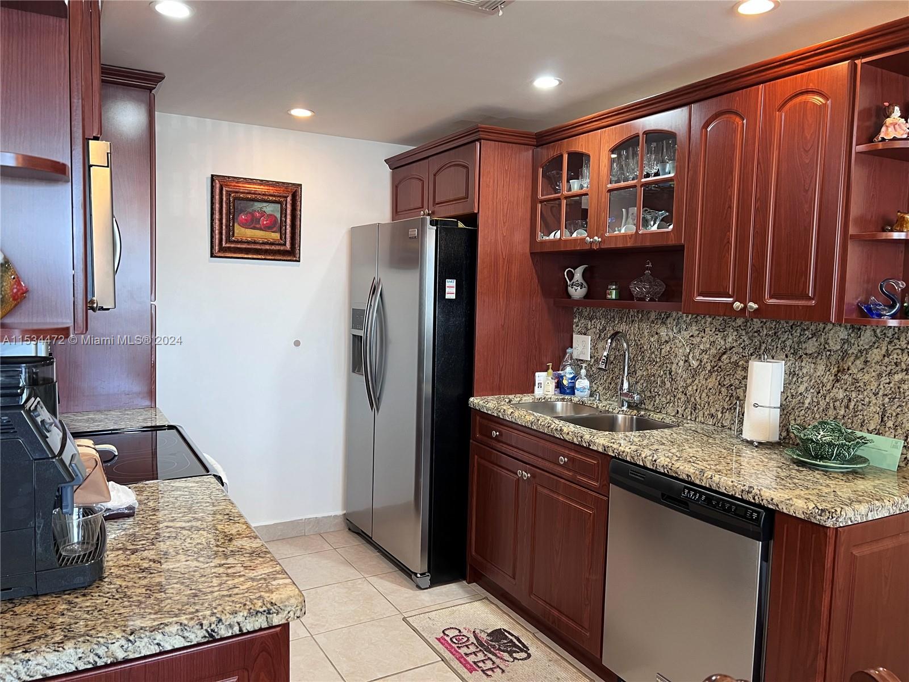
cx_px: 454
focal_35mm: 26
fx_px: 683
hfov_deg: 67.3
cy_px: 341
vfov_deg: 53.1
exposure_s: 1/60
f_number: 1.5
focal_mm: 5.7
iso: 320
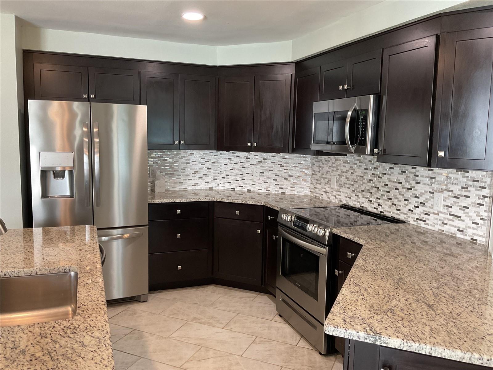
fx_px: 413
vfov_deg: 48.2
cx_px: 246
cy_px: 185
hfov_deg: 61.7
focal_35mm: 29
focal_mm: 3
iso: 100
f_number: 1.8
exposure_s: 1/60
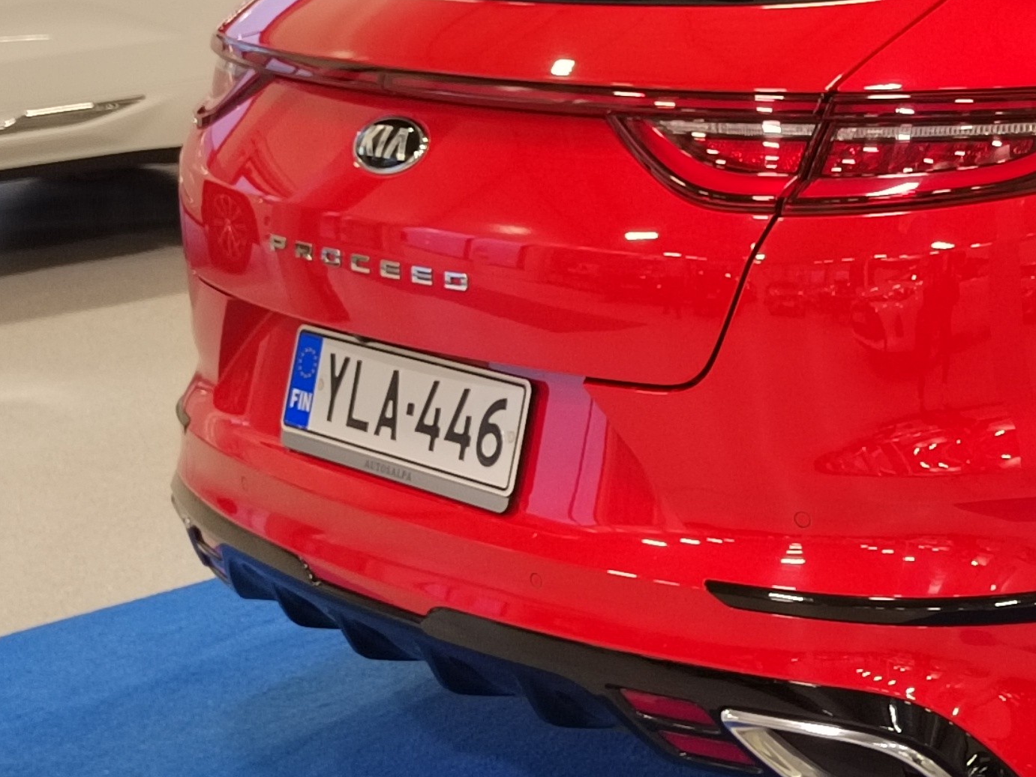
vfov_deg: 18.0
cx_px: 1296
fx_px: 2454
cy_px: 279
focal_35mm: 82
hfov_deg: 21.8
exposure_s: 1/100
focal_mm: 5.52
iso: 884
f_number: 1.9
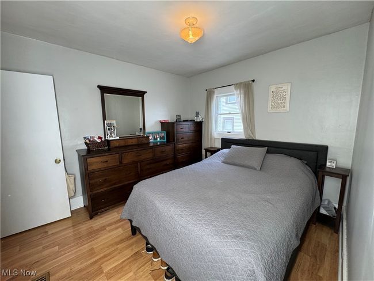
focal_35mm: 14
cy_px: 140
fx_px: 151
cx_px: 187
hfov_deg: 102.0
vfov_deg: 85.7
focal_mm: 2.22
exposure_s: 1/120
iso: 160
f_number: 2.2
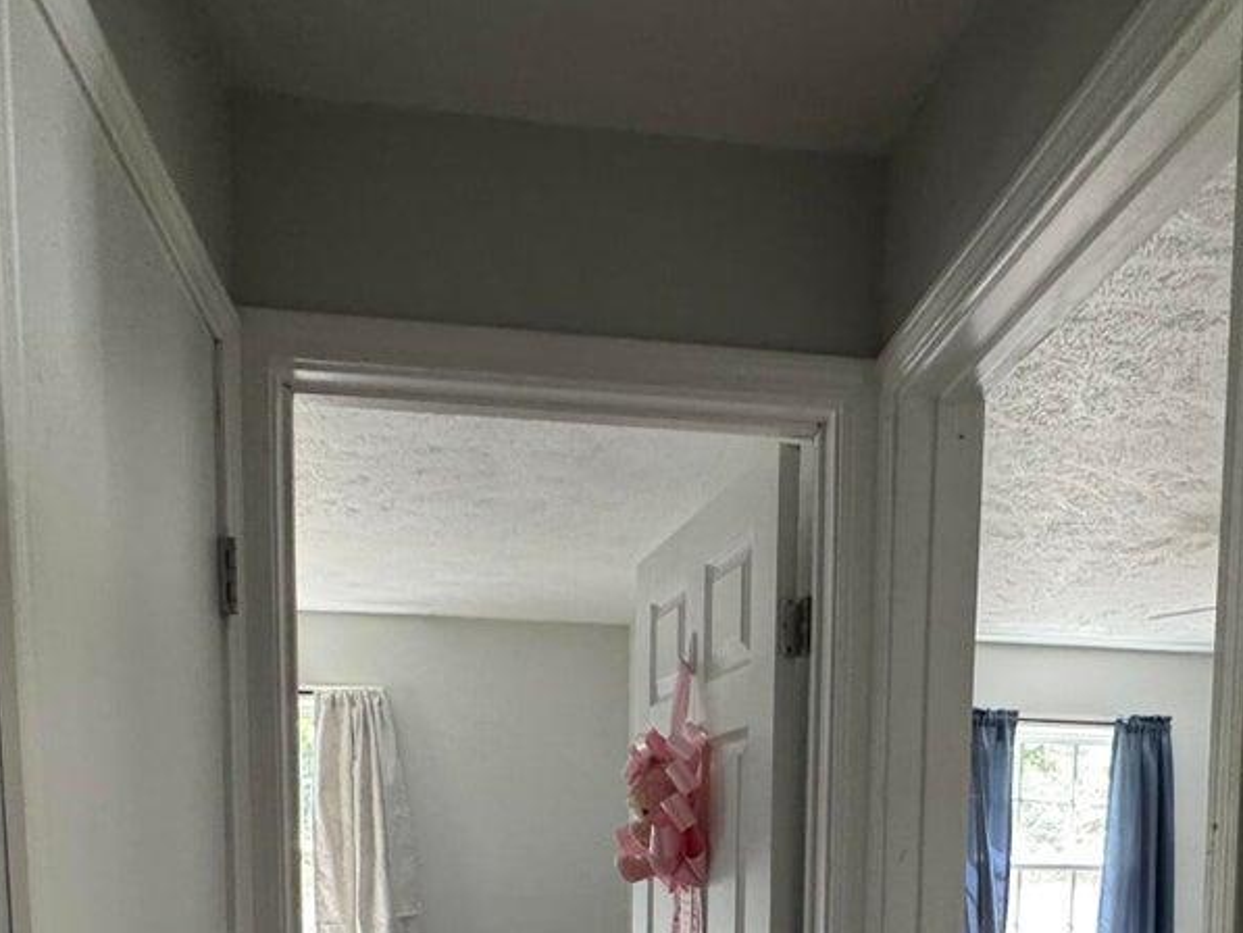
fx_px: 1149
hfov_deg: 56.7
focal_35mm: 32
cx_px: 682
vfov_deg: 38.0
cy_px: 983
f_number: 2.2
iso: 640
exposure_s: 1/60
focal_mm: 2.22
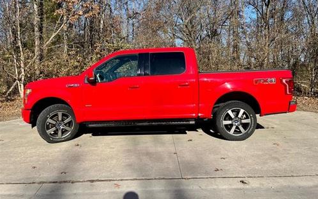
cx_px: 161
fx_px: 243
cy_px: 88
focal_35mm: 28
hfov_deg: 66.5
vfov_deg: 44.5
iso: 50
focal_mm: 5.1
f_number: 1.6
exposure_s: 1/2632
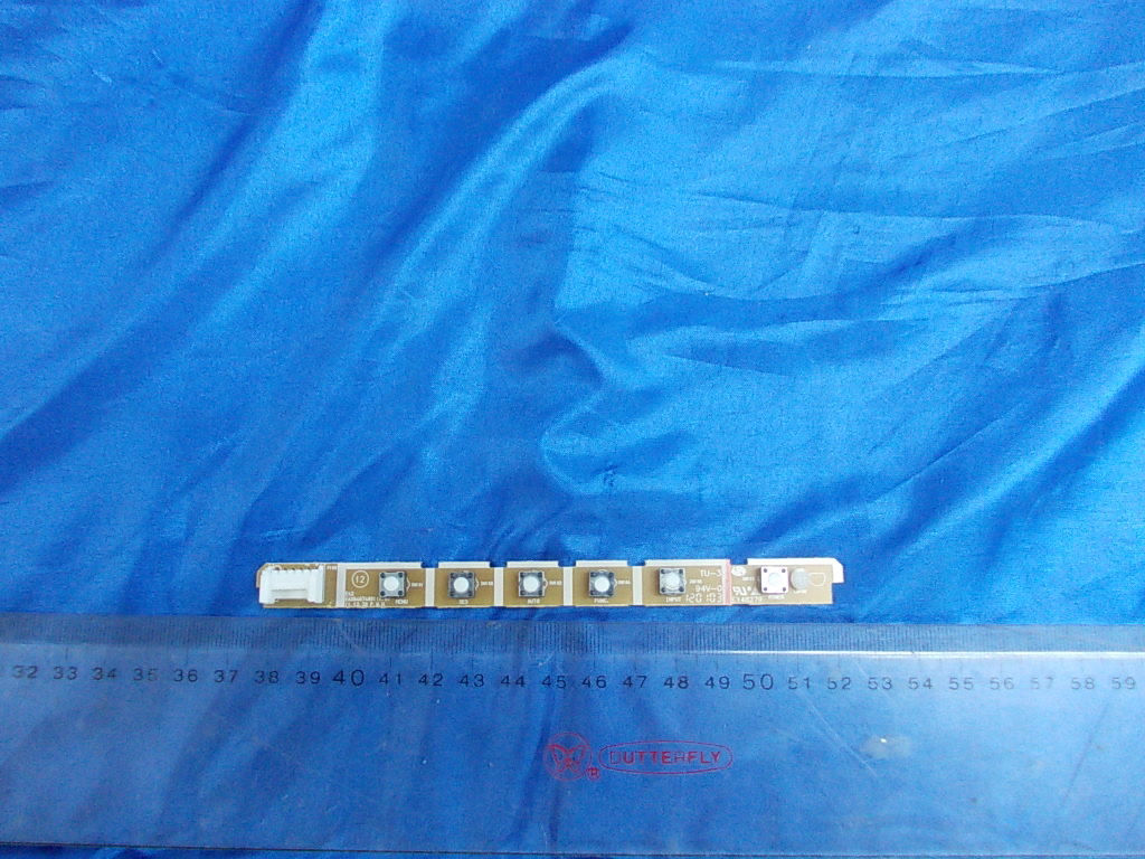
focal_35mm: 28
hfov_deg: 63.4
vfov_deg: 49.7
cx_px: 572
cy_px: 430
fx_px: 926
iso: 200
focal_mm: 4
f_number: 2.7
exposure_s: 1/8
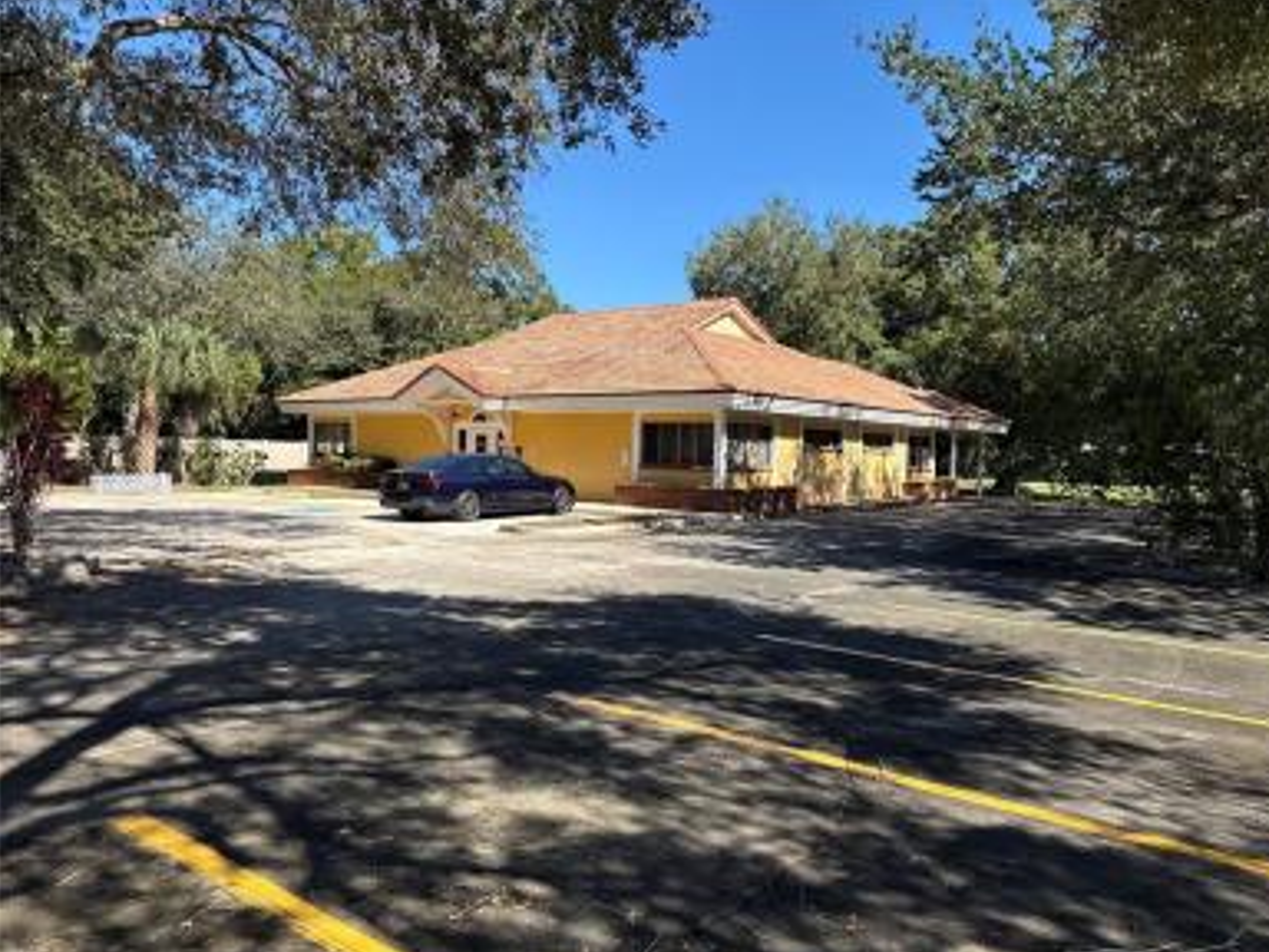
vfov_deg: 54.9
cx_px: 658
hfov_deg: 69.4
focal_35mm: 25
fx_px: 916
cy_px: 483
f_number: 1.78
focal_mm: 6.76
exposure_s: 1/2370
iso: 80
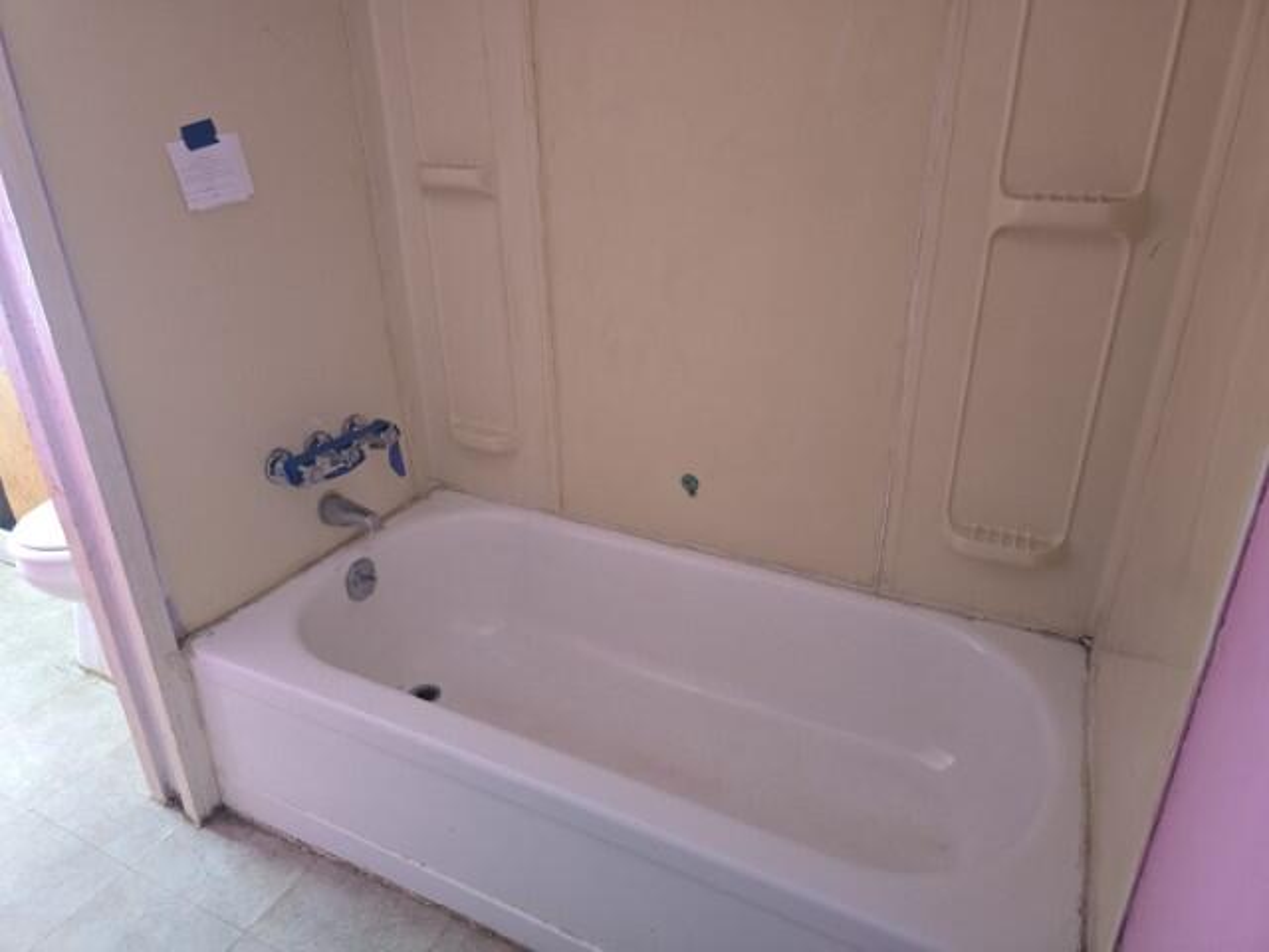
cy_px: 476
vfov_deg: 58.9
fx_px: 843
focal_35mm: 23
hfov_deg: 73.9
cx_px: 634
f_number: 1.7
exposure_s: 1/60
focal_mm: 6.3
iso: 640
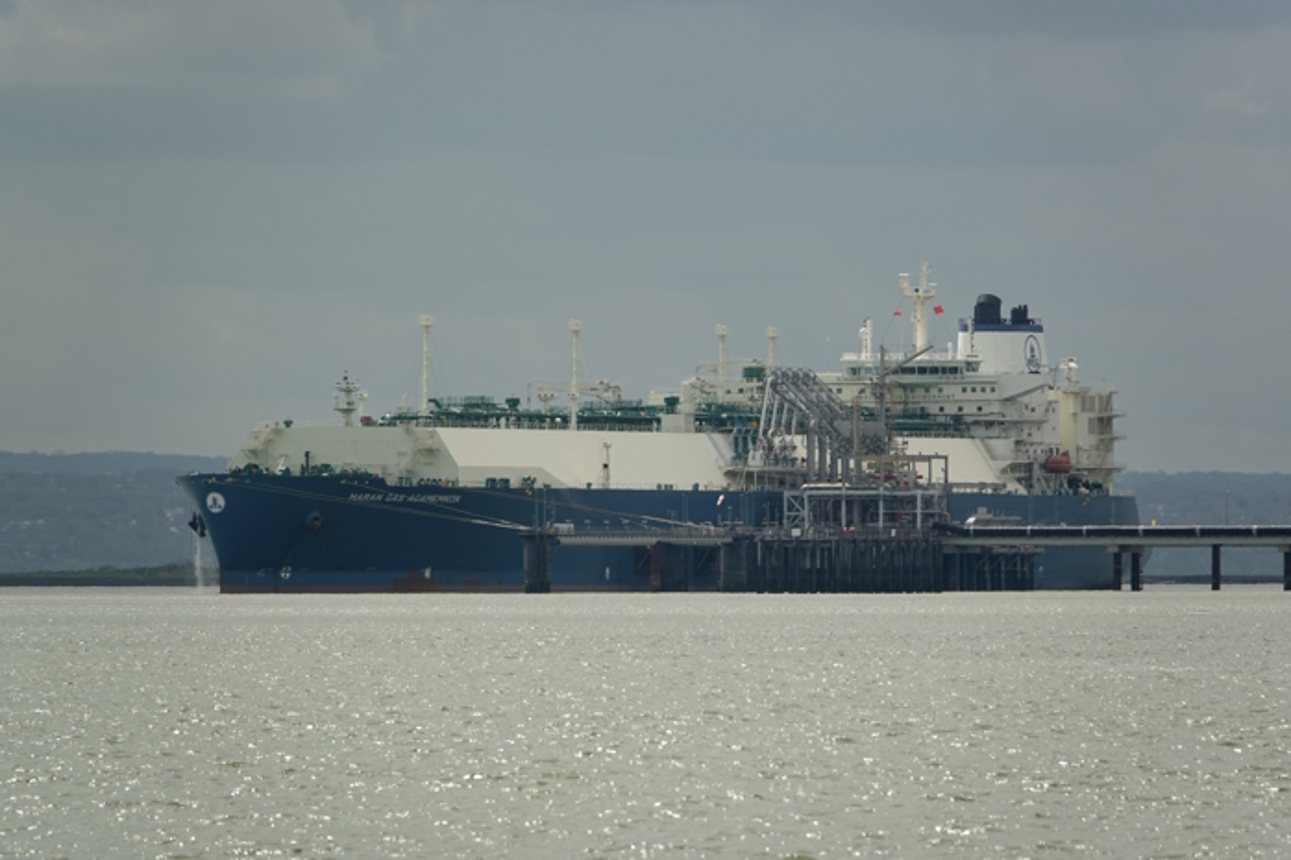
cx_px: 646
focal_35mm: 493
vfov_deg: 2.8
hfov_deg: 4.2
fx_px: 17674
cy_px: 430
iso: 100
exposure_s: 1/1000
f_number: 5
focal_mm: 180.69
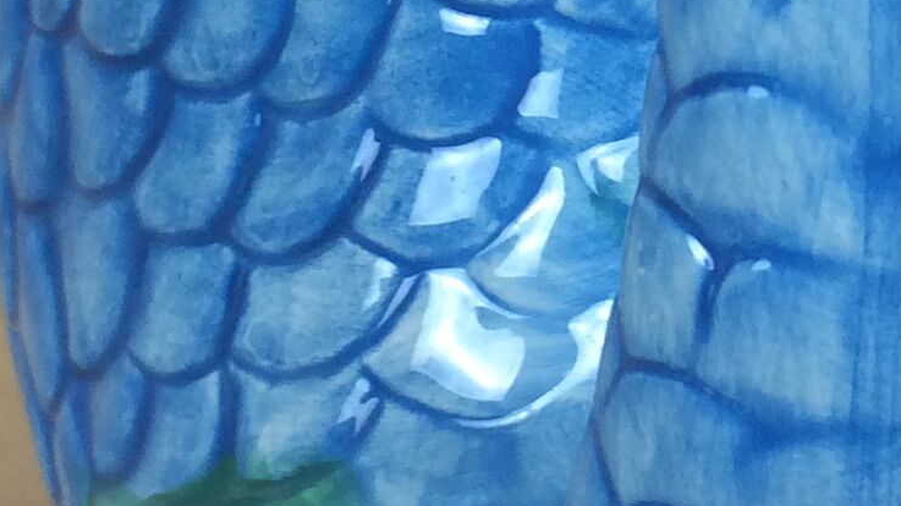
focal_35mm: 140
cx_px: 762
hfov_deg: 15.2
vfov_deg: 8.4
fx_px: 3344
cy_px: -282
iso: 50
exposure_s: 1/50
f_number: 2.2
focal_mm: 4.15
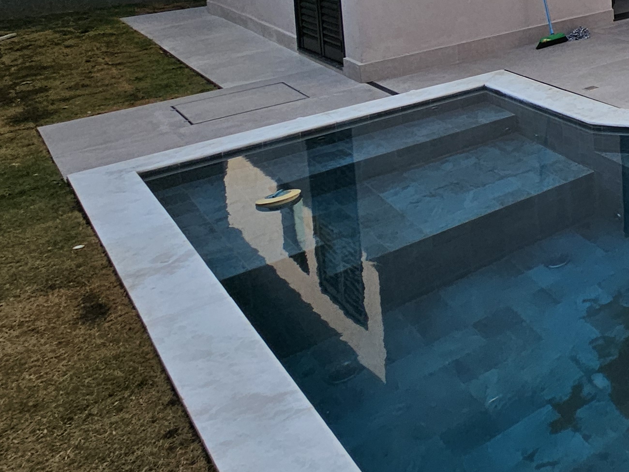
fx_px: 727
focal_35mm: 40
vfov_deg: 30.6
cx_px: 883
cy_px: -91
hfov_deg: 31.3
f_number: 2.2
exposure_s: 1/1318
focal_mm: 2.2
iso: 50
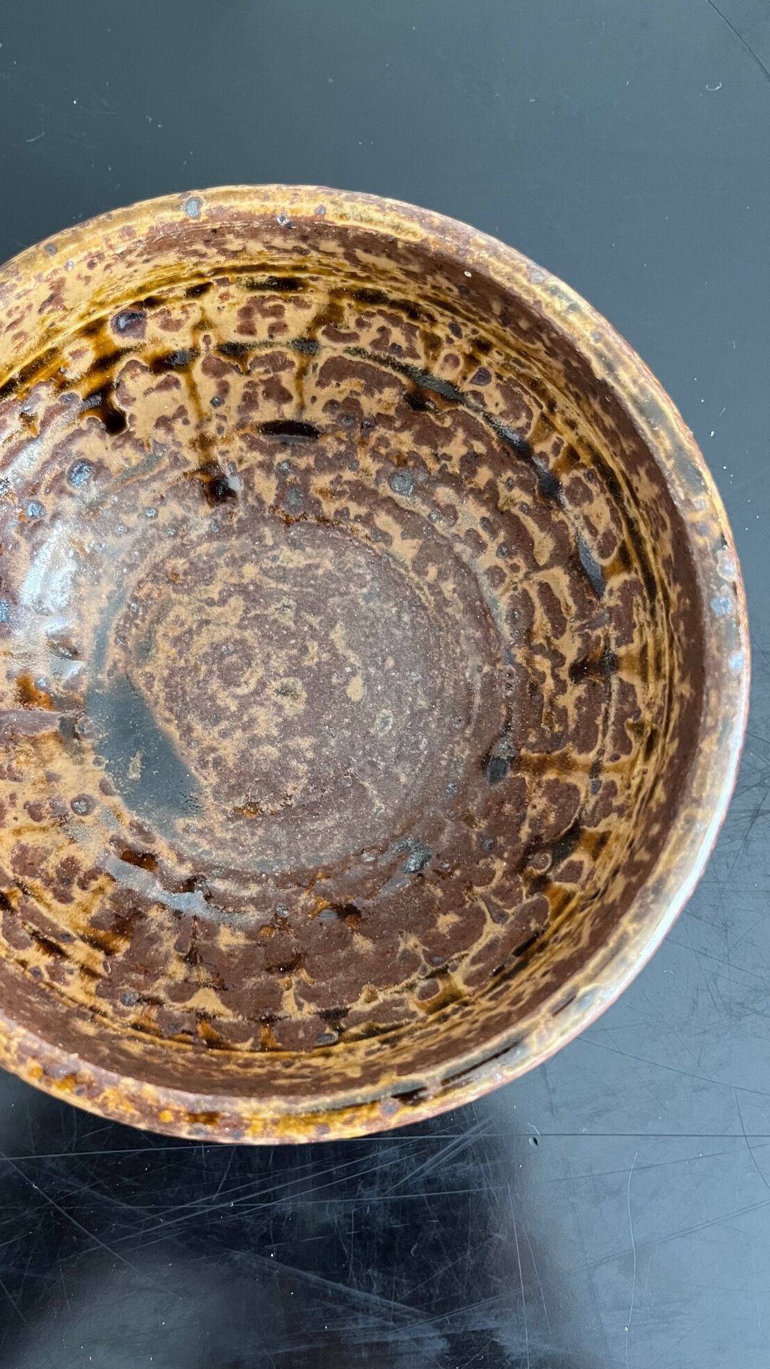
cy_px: 697
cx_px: 253
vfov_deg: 66.1
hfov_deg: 39.7
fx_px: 1052
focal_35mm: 29
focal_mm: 5.1
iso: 320
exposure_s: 1/60
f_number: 1.6
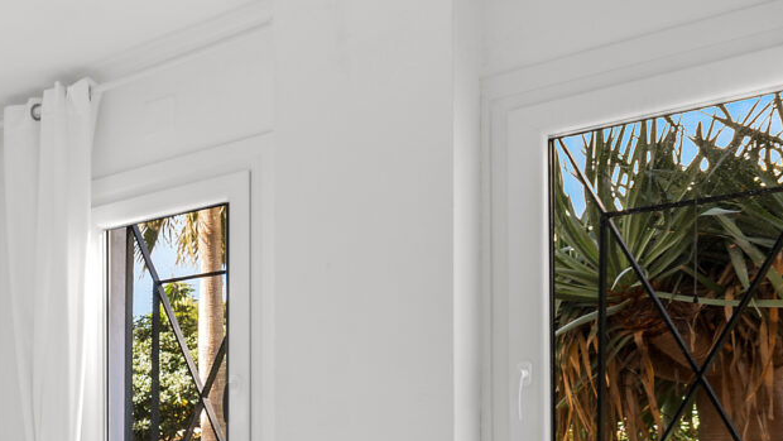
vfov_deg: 24.4
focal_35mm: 45
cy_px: 509
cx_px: -269
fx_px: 934
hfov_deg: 32.3
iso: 100
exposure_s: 2
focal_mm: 13
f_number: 8
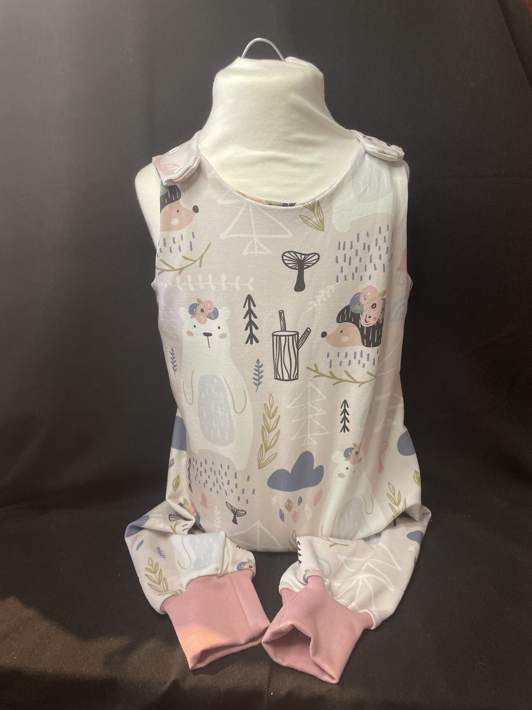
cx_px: 266
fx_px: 533
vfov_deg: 67.3
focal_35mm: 26
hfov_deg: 53.1
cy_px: 355
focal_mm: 4.2
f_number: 1.6
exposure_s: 1/50
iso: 160
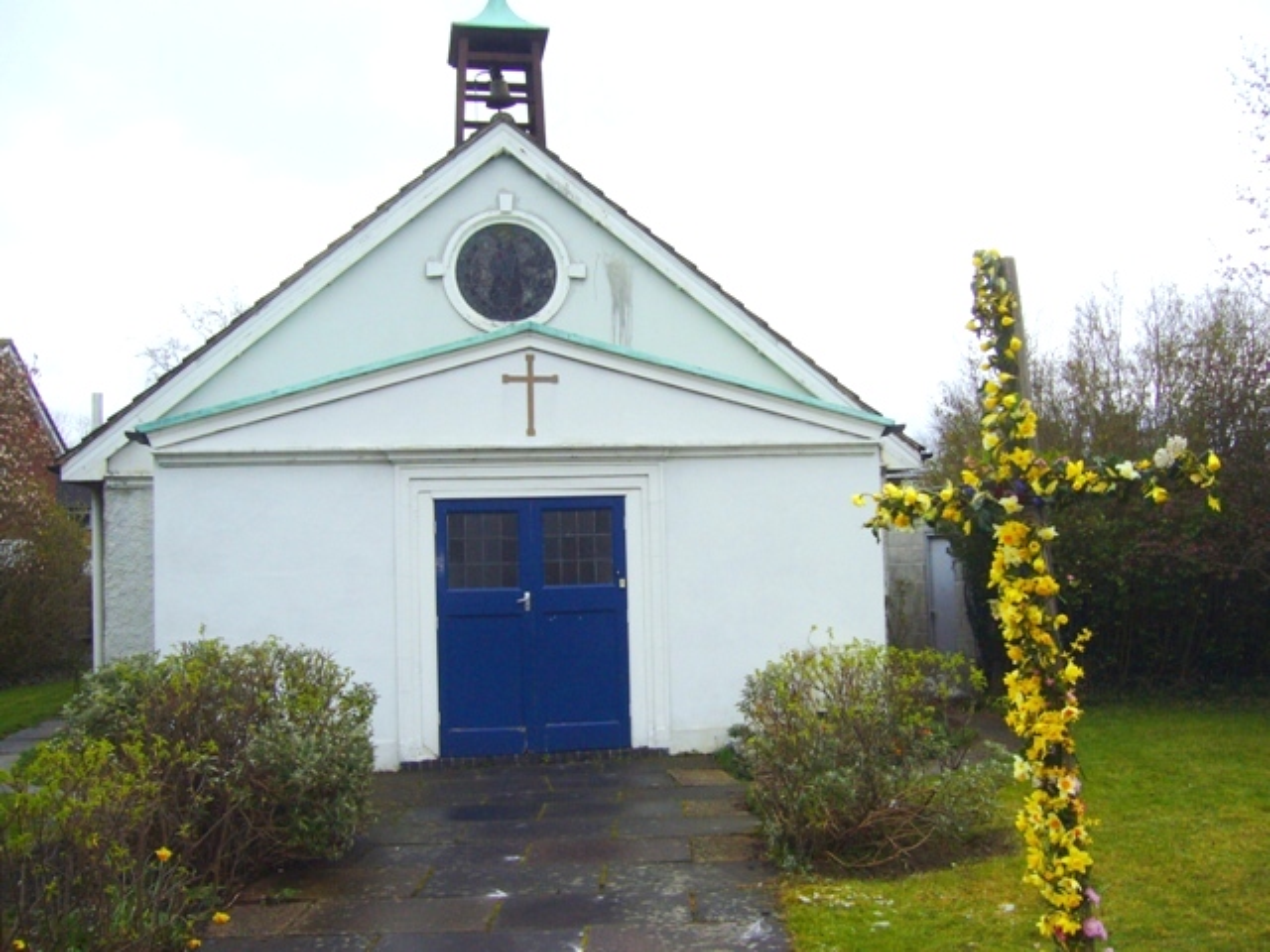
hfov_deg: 52.6
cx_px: 635
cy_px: 476
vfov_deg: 40.7
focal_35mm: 35
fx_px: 1284
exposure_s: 1/320
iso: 80
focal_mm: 5.8
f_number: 5.6
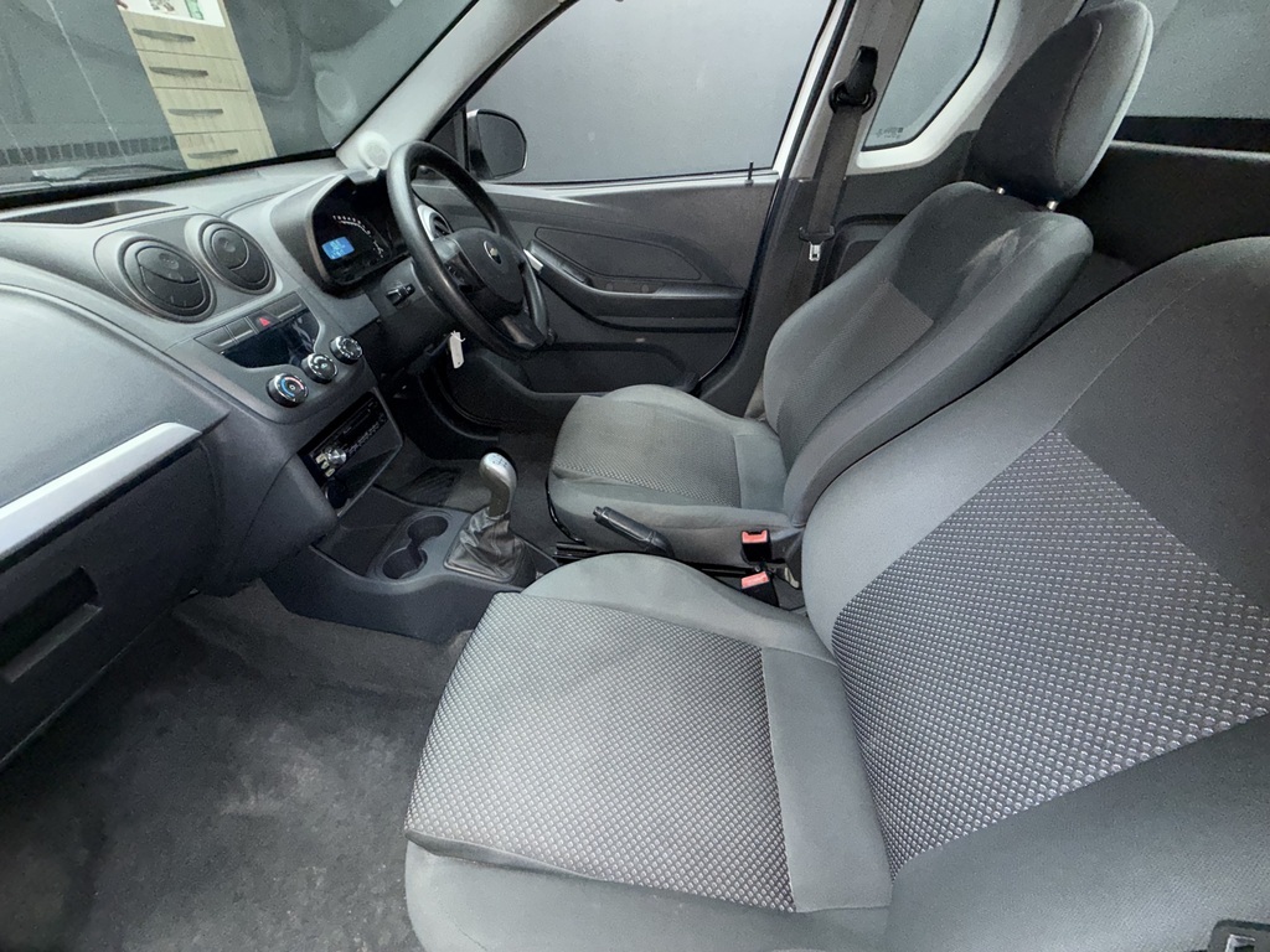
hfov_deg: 102.1
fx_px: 514
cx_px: 635
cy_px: 476
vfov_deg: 85.7
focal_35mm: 14
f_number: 2.2
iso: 400
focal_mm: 2.22
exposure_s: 1/60
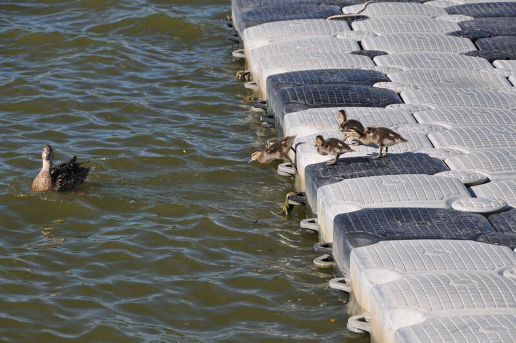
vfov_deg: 6.1
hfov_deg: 9.2
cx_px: 258
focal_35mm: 225
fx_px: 3222
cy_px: 172
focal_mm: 150
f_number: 9
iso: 640
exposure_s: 1/320
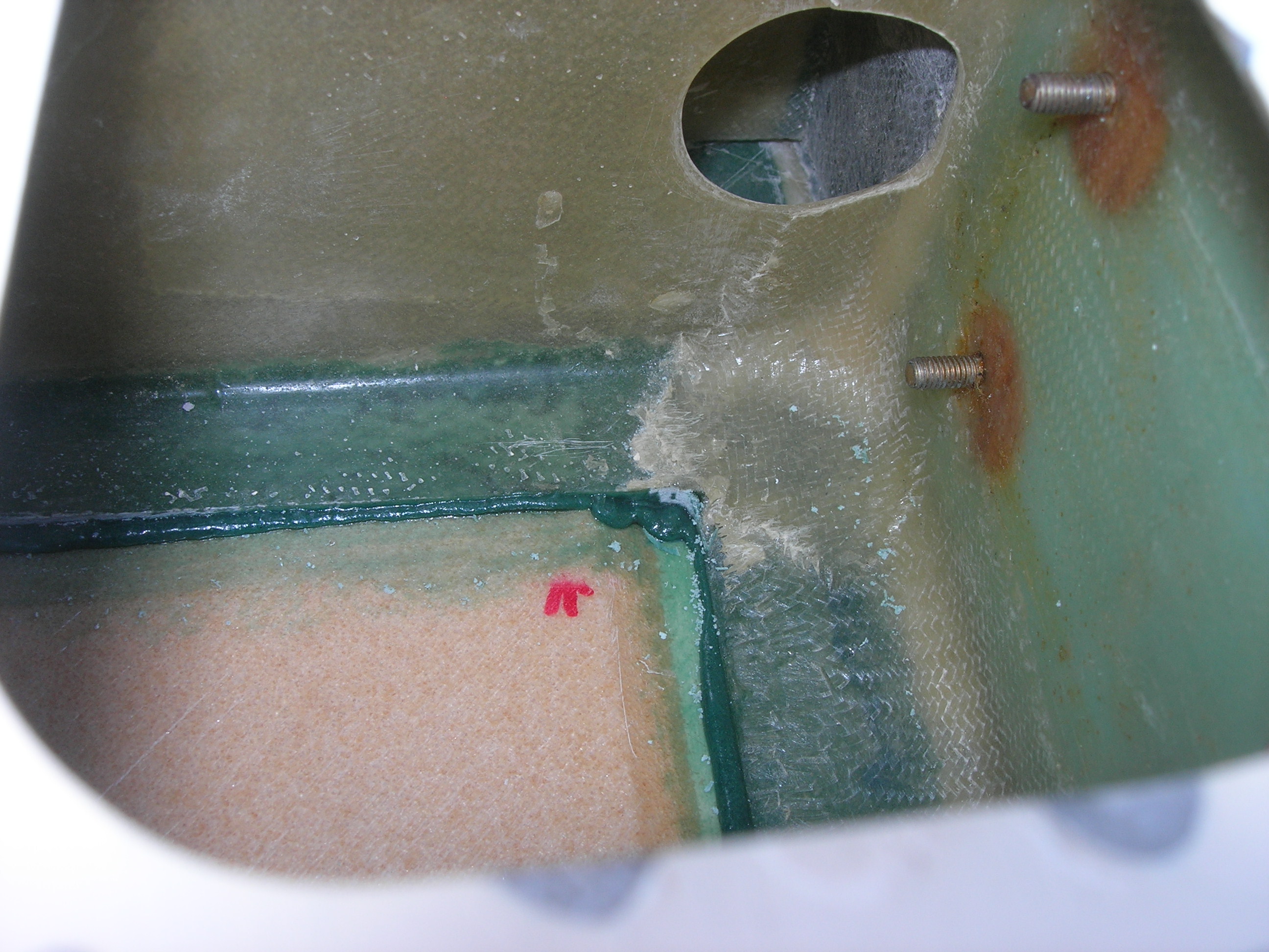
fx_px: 1393
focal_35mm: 38
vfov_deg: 37.7
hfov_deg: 49.0
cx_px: 634
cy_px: 476
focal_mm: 7.8
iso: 64
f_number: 4.8
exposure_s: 1/60.1
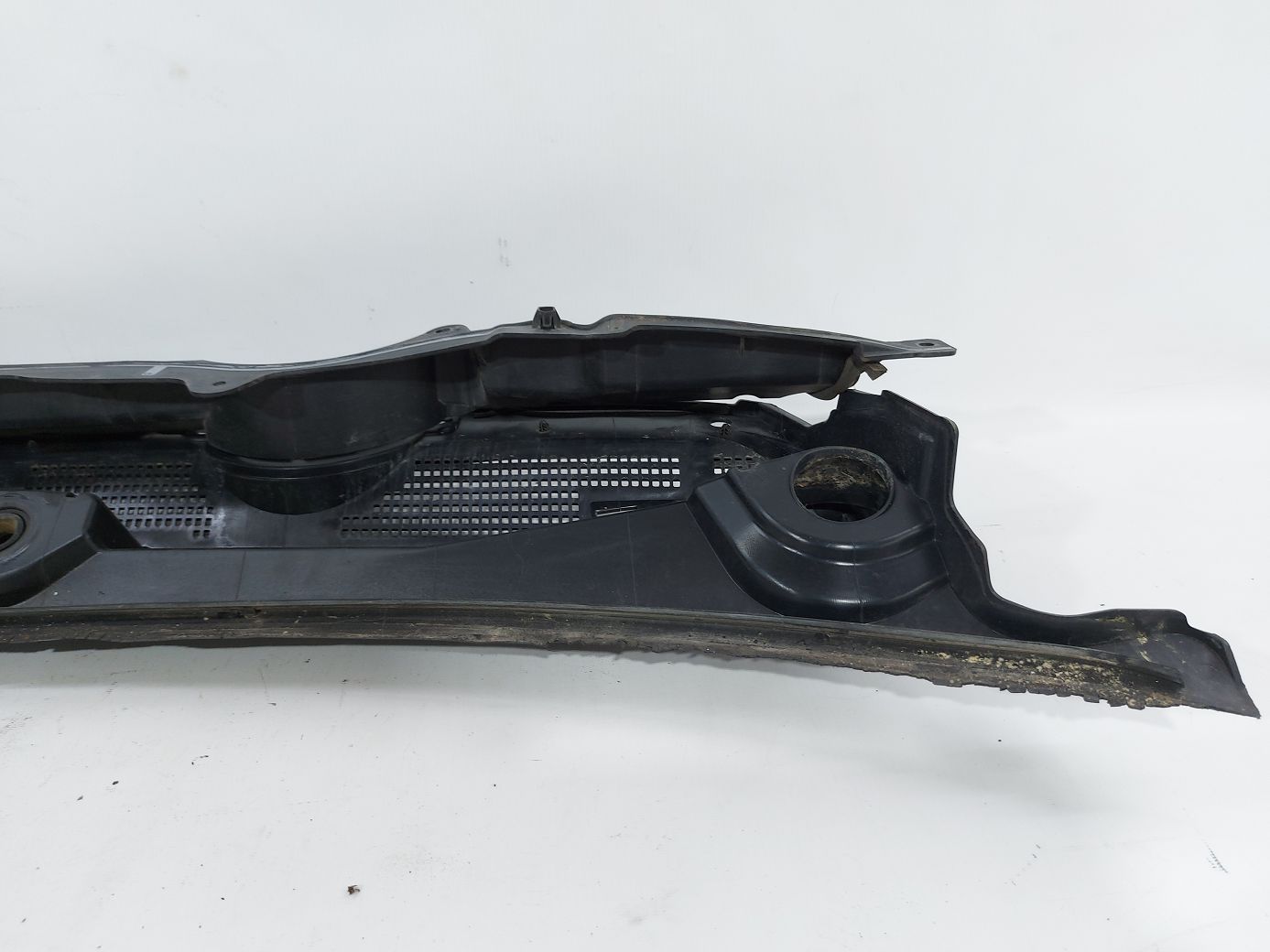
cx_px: 635
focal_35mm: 24
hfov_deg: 71.6
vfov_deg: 56.8
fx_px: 880
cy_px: 476
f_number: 1.8
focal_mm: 5.23
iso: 64
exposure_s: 1/50
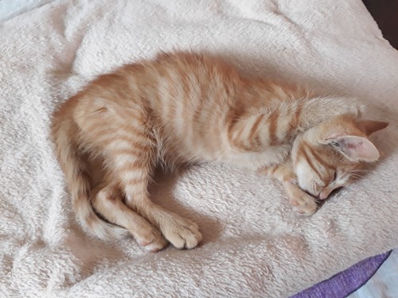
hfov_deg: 65.3
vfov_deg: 51.4
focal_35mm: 27
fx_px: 310
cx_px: 199
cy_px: 149
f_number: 1.7
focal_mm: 3.71
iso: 160
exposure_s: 1/30
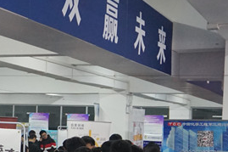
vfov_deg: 13.9
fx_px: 620
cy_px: 127
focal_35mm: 98
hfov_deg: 18.9
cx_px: -87
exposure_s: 1/160
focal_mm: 22
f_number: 4
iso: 2500
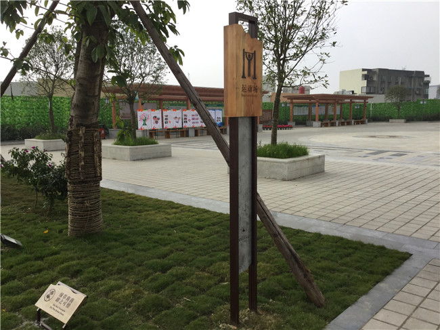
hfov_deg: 58.4
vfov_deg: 45.4
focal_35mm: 31
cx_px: 220
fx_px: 394
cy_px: 165
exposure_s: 1/631
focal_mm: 3.3
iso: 25
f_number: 2.4
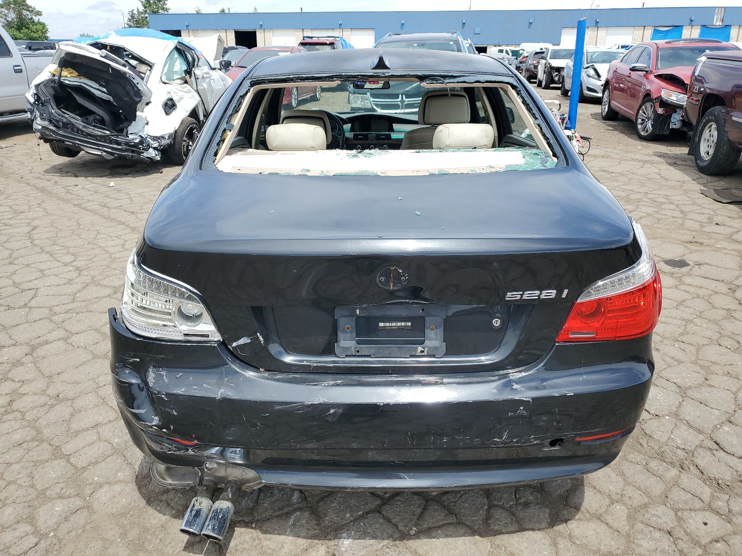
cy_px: 278
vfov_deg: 53.1
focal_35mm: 26
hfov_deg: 67.3
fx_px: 557
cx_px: 371
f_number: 1.5
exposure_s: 1/2000
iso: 50
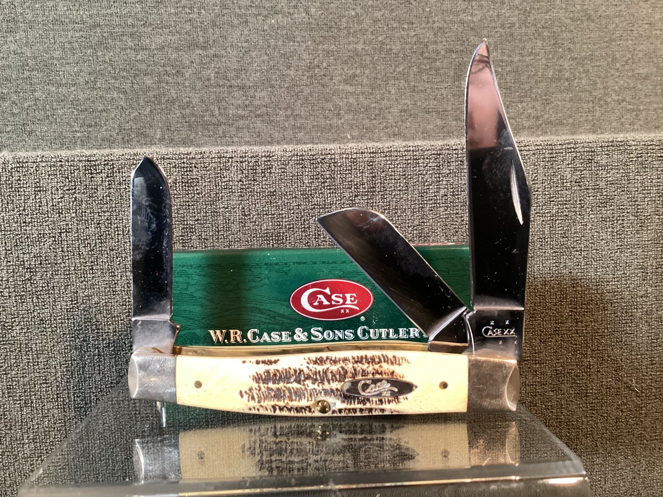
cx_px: 332
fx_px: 594
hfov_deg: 58.3
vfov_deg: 45.4
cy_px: 248
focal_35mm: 31
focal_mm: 3.3
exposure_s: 1/30
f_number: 2.4
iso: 400
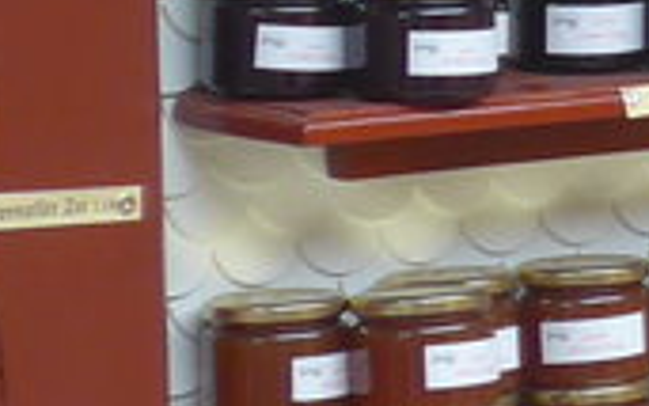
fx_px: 5131
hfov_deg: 6.5
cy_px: -38
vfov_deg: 4.5
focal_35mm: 290
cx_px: 2008
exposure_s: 1/60
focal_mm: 8
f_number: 2.5
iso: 200
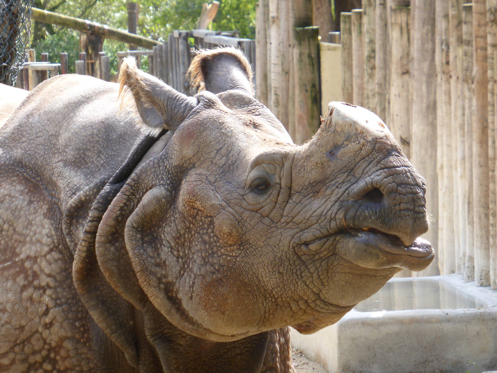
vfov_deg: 7.7
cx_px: 248
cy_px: 186
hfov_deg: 10.2
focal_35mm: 193
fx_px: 2771
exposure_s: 1/100
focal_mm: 31.3
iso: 100
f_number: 5.4
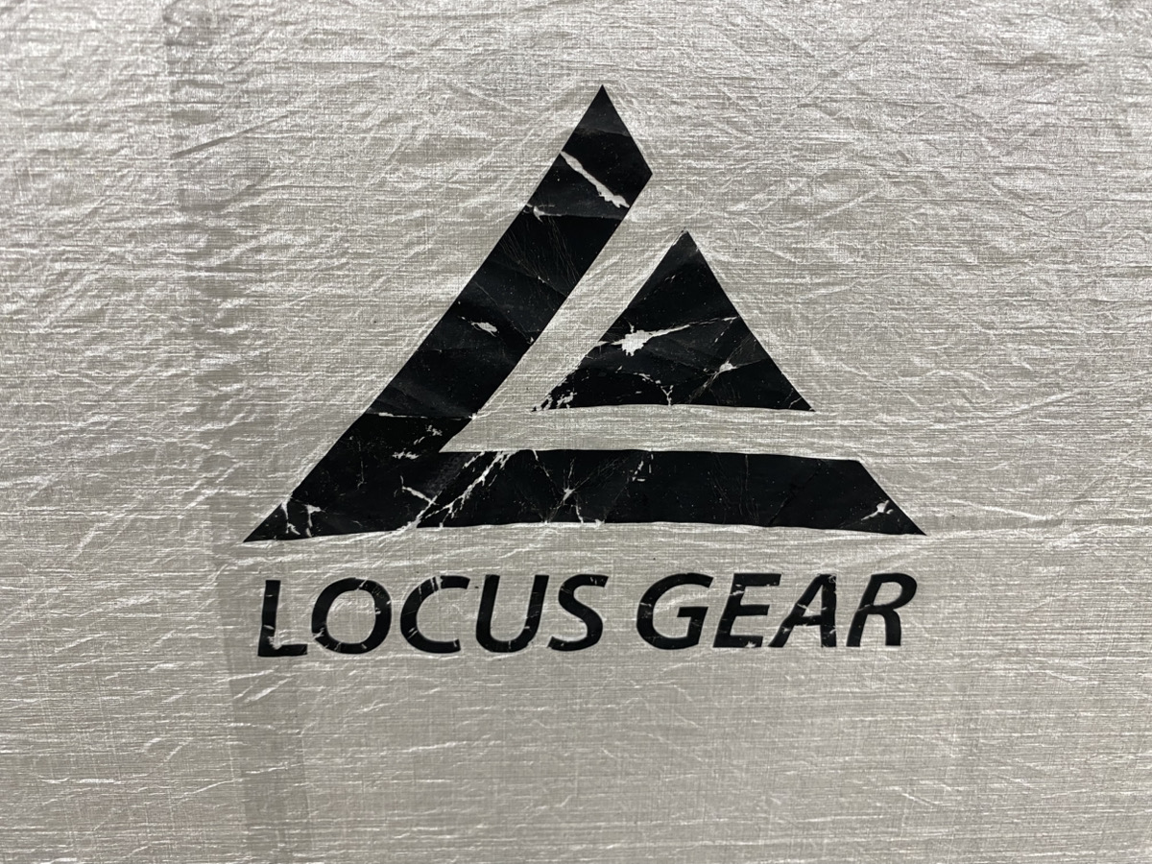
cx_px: 576
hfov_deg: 67.3
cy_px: 432
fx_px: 865
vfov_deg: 53.1
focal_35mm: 26
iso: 80
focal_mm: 4.25
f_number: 1.8
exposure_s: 1/50
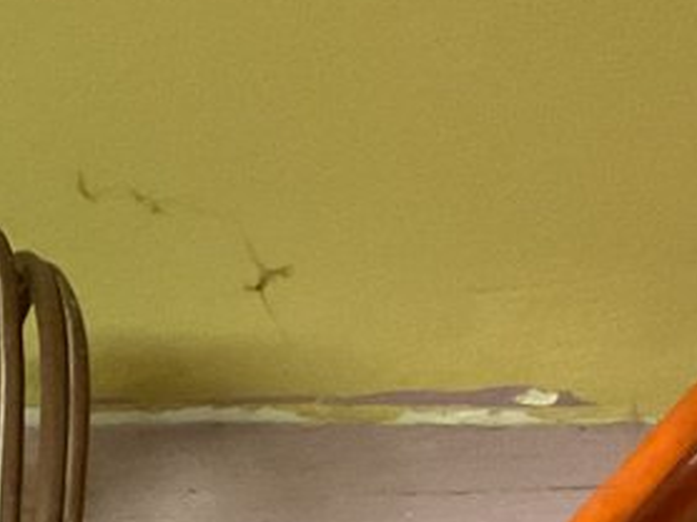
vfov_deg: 9.0
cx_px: -395
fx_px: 3179
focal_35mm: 158
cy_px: 945
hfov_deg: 11.9
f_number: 1.8
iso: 250
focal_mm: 3
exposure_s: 1/40
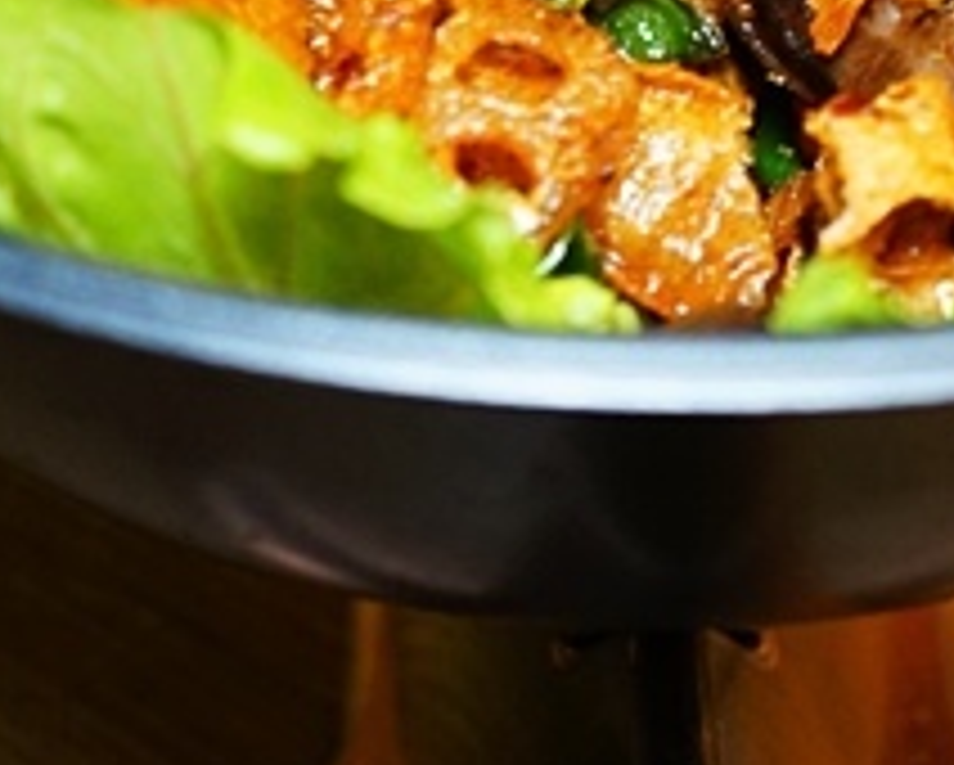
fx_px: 2798
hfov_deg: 19.2
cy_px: -313
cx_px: 729
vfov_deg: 14.7
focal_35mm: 99
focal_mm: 28
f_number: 3.5
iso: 1250
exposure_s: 1/60
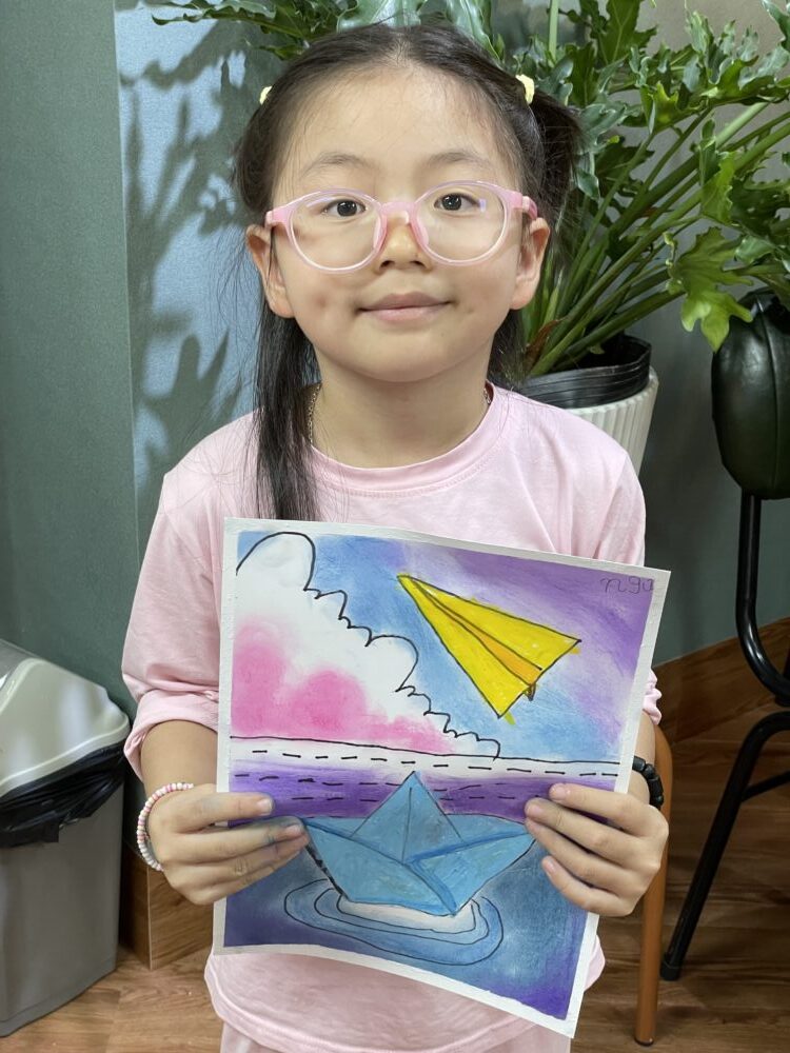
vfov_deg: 36.8
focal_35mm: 52
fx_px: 1582
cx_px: 395
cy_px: 526
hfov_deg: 28.0
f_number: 2
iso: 160
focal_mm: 6
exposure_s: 1/100
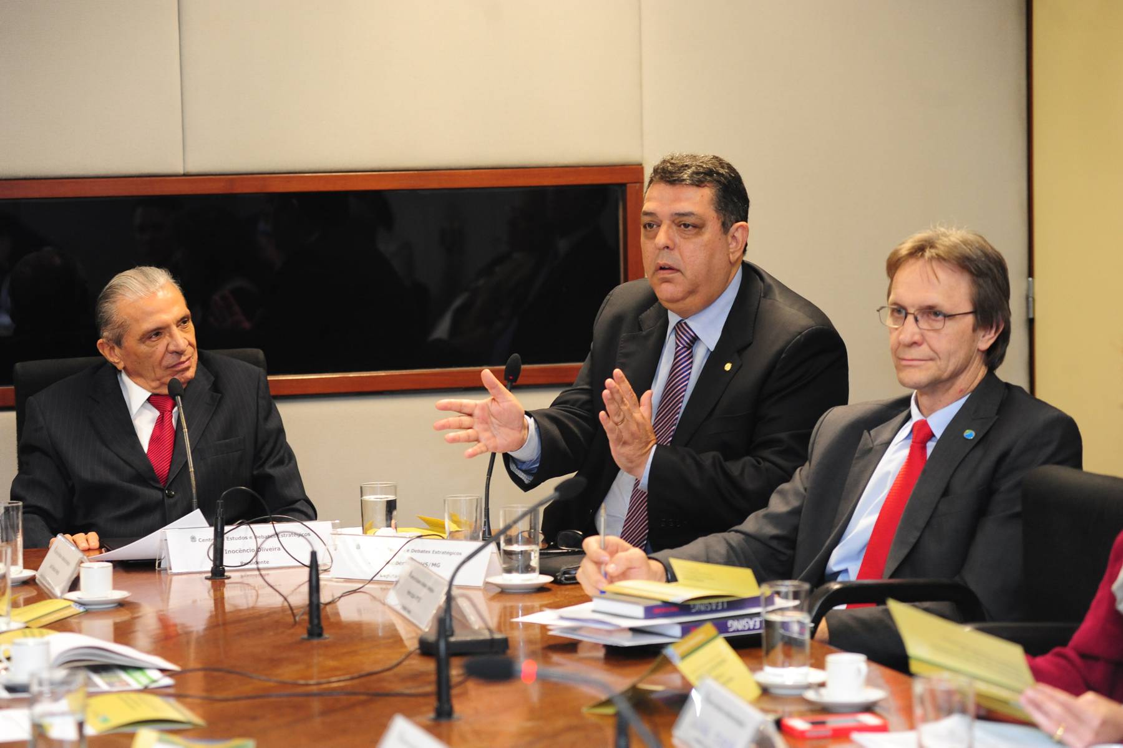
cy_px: 374
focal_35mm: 105
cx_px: 562
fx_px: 3274
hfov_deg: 19.5
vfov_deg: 13.0
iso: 2000
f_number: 5
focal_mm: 105
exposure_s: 1/80
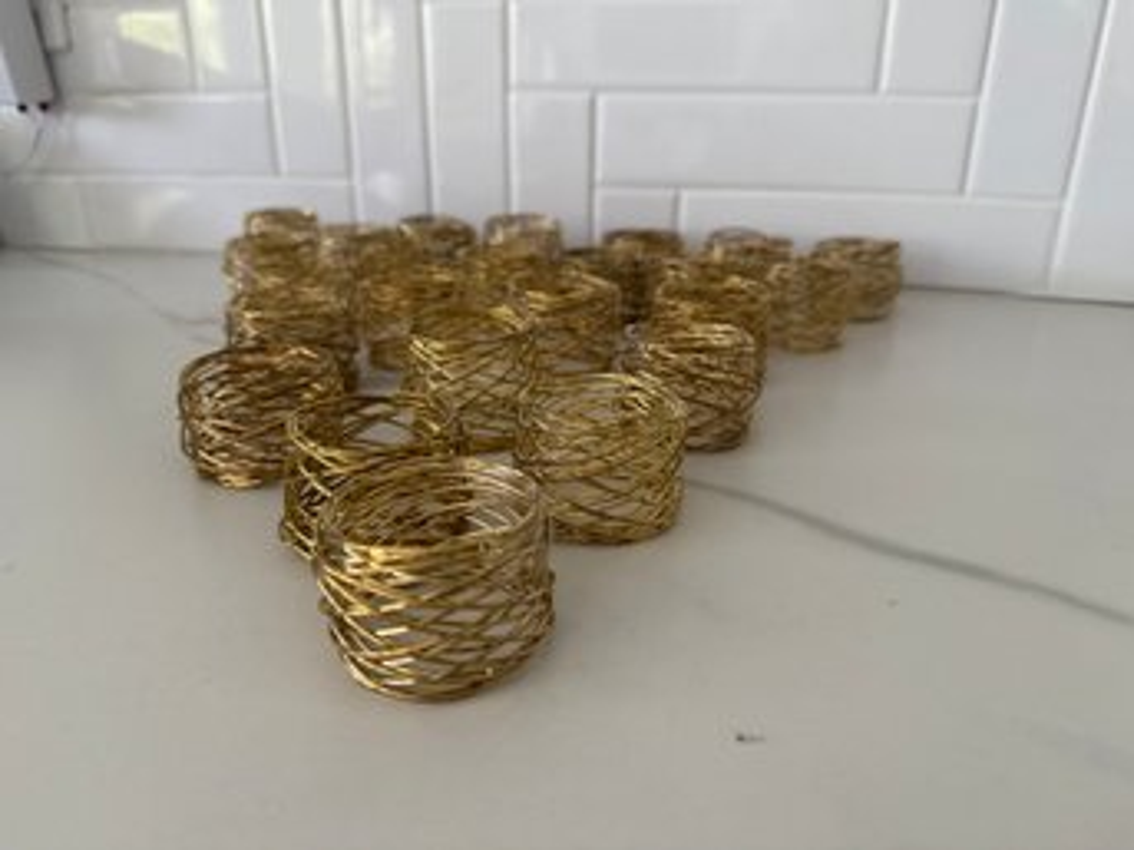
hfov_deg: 71.6
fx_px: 786
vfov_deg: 56.8
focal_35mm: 24
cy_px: 425
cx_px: 567
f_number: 1.78
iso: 200
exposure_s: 1/87
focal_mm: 6.86
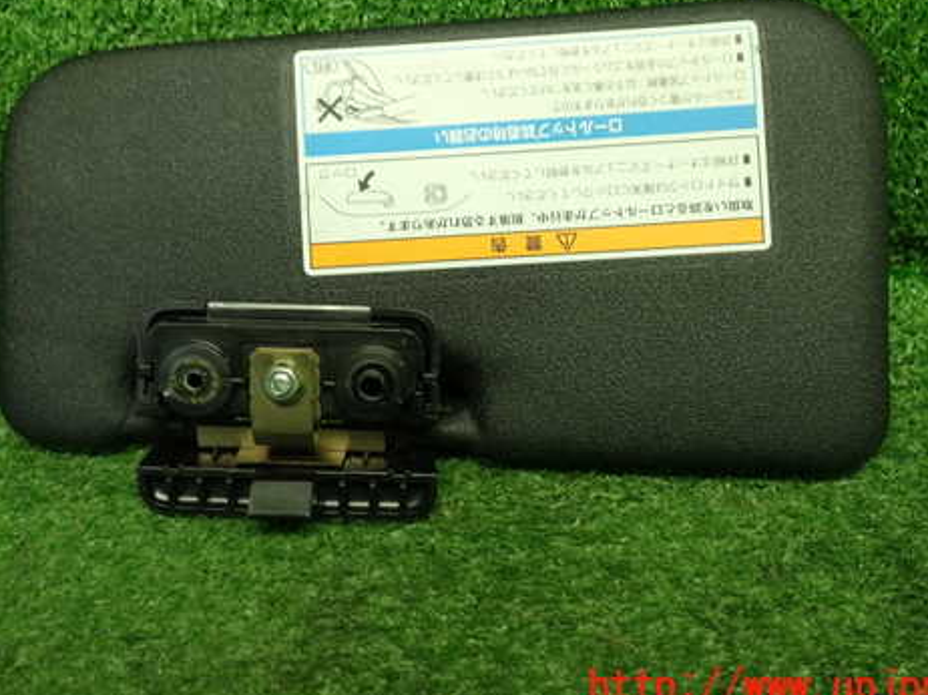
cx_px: 440
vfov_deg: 36.6
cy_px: 261
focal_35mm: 39
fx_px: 1045
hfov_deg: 47.9
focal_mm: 5.4
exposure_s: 1/40
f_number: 2.3
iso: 200
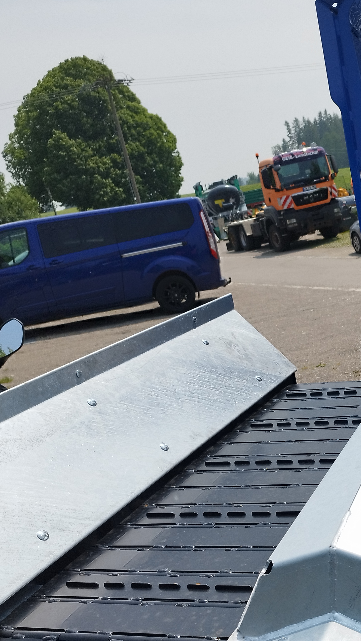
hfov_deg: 27.5
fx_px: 698
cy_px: 439
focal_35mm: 41
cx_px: 355
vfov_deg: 48.4
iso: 50
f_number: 1.89
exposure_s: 1/1486
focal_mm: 5.89
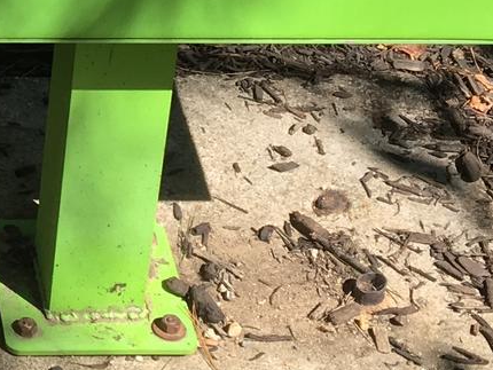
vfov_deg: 10.3
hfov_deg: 13.2
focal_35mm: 138
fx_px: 1966
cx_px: -324
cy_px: -231
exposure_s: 1/938
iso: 25
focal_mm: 4.15
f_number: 2.2
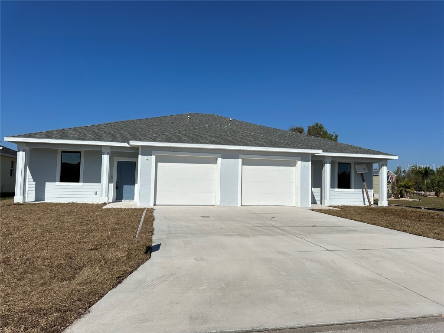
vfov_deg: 56.8
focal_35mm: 24
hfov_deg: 71.6
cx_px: 222
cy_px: 166
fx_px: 308
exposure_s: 1/15625
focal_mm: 6.86
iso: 80
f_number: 1.78
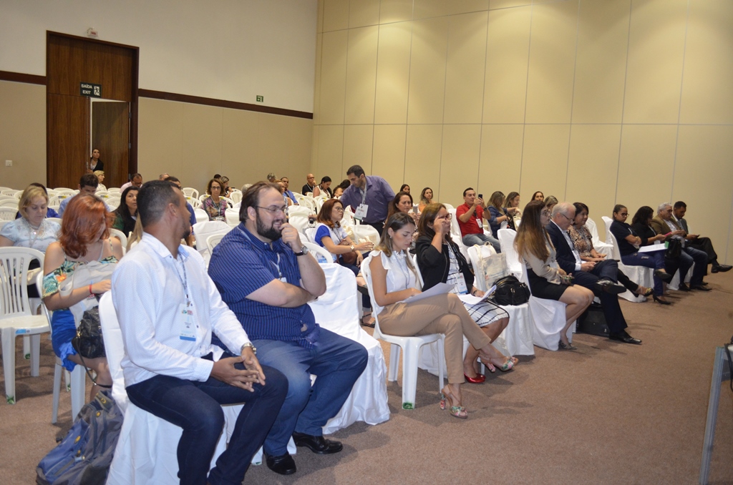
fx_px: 610
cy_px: 242
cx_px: 366
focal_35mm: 30
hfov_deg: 62.0
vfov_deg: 43.4
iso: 1400
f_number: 3.8
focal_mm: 20
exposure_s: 1/60
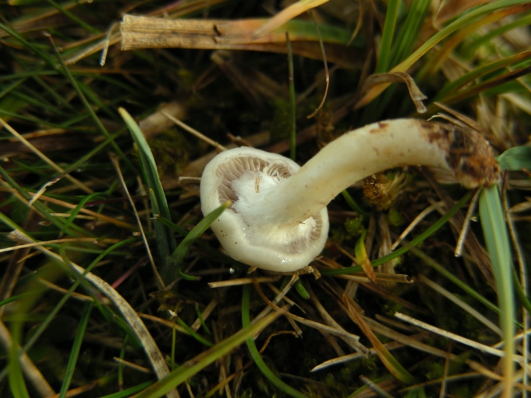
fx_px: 1335
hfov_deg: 22.5
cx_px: 266
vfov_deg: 17.0
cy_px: 199
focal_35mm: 87
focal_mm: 14.6
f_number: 3.5
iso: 50
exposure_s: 1/118
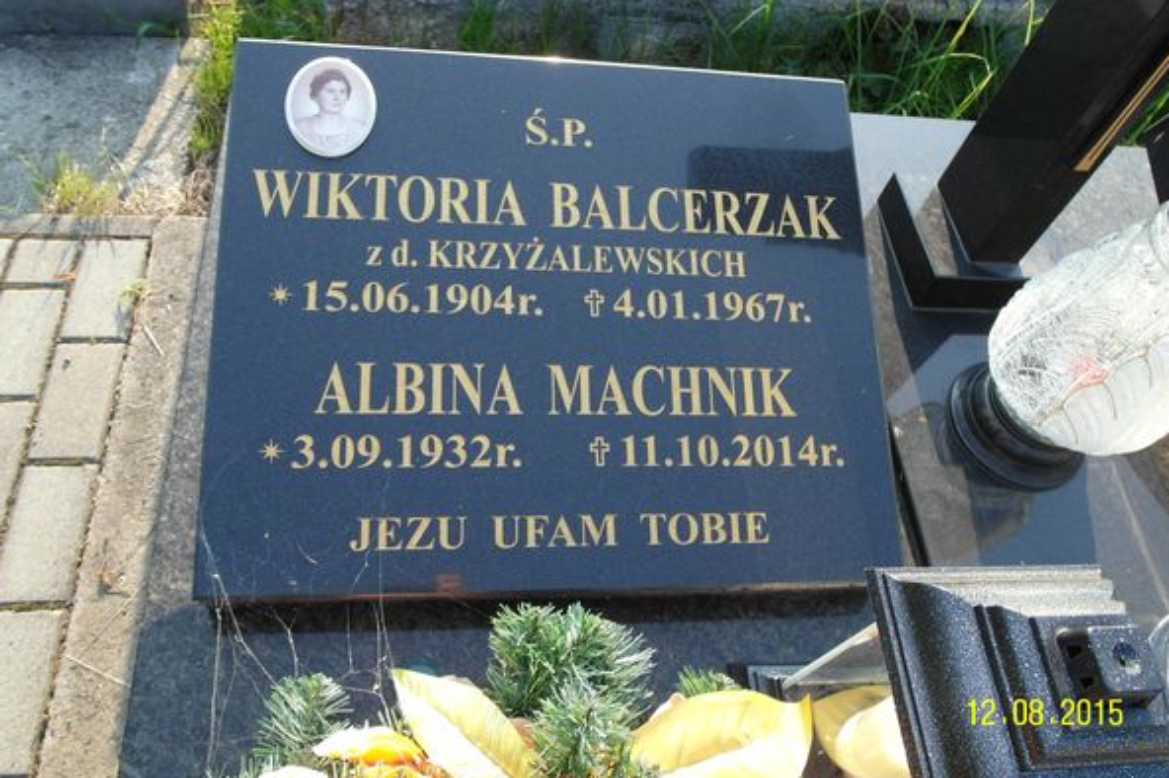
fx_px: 876
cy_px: 338
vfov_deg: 47.8
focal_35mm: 27
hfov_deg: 67.4
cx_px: 581
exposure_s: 1/125
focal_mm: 5.2
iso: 80
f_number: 3.4
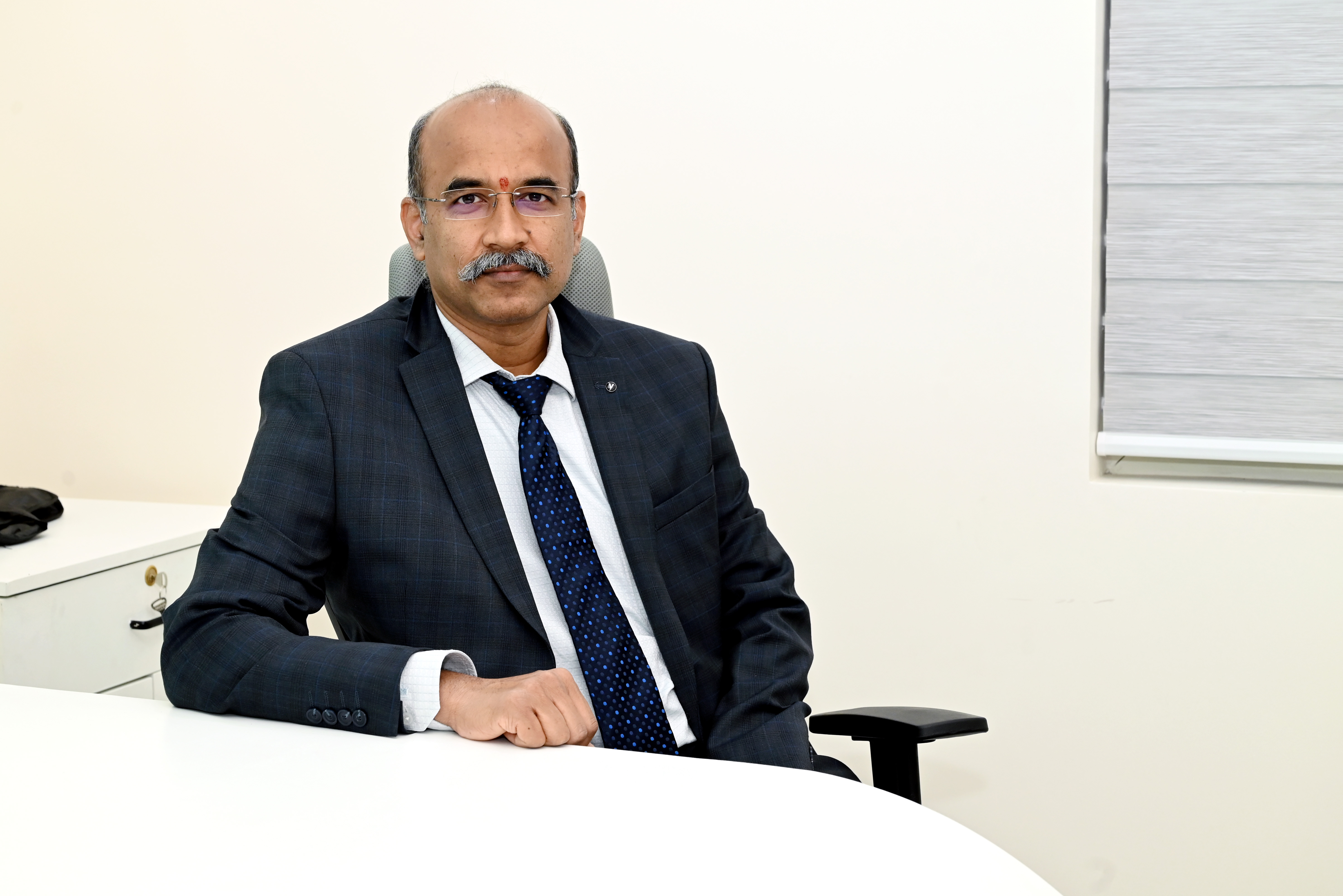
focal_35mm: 59
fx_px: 2202
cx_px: 663
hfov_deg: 33.9
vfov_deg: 23.0
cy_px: 444
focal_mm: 58
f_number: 7.1
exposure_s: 1/200
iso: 1000
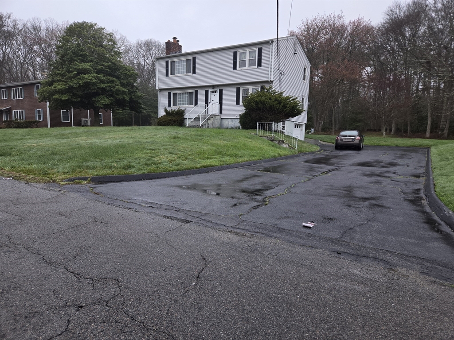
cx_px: 227
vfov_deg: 58.9
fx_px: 302
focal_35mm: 23
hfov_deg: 73.9
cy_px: 170
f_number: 1.8
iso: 25
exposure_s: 1/353
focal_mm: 5.4
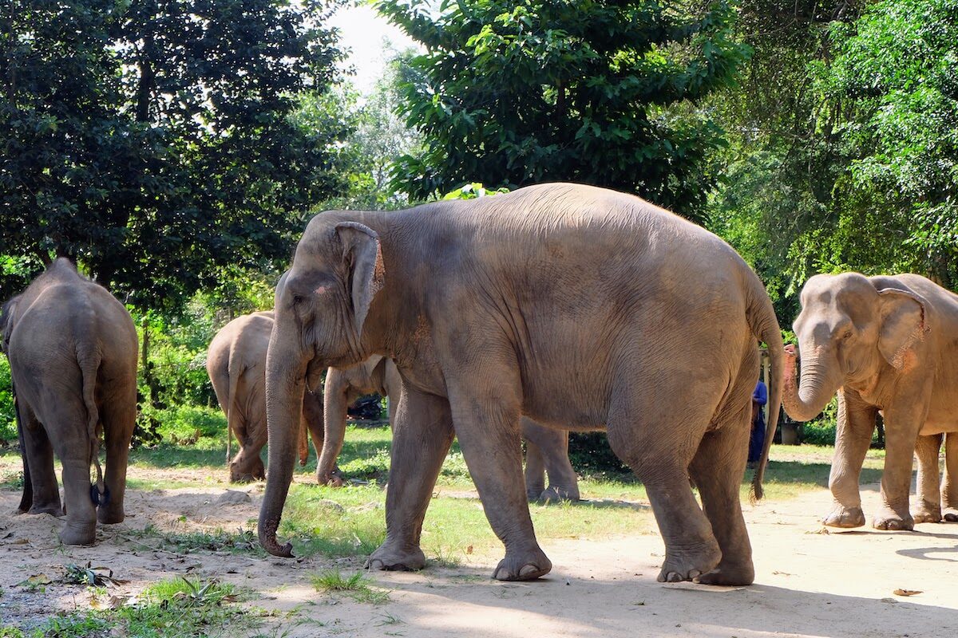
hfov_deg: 34.5
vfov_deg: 23.4
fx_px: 1543
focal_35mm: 58
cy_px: 319
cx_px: 479
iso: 400
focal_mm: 38.7
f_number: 5.3
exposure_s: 1/320
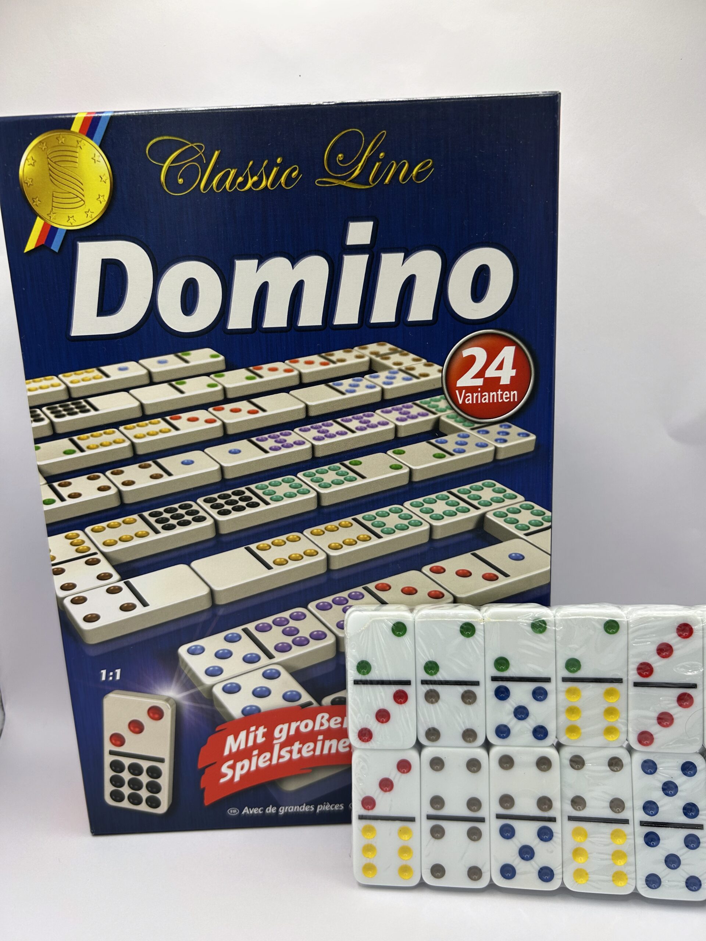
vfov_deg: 67.3
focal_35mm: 26
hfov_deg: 53.1
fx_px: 707
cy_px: 470
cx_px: 353
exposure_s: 1/218
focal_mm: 5.7
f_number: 1.5
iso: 40
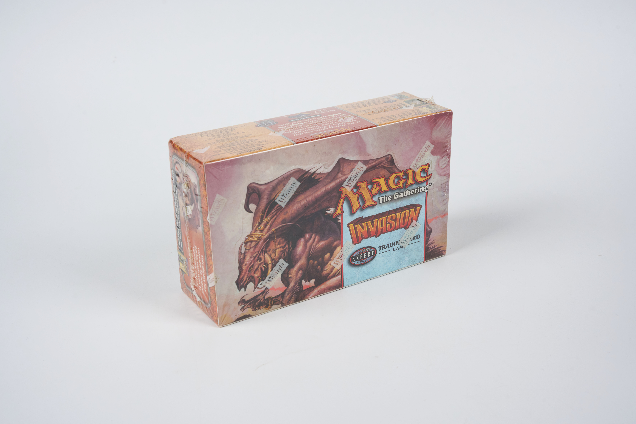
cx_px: 318
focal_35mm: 48
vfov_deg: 27.9
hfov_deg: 40.8
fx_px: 855
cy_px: 212
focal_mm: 48.4
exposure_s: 1/50
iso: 800
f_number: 13
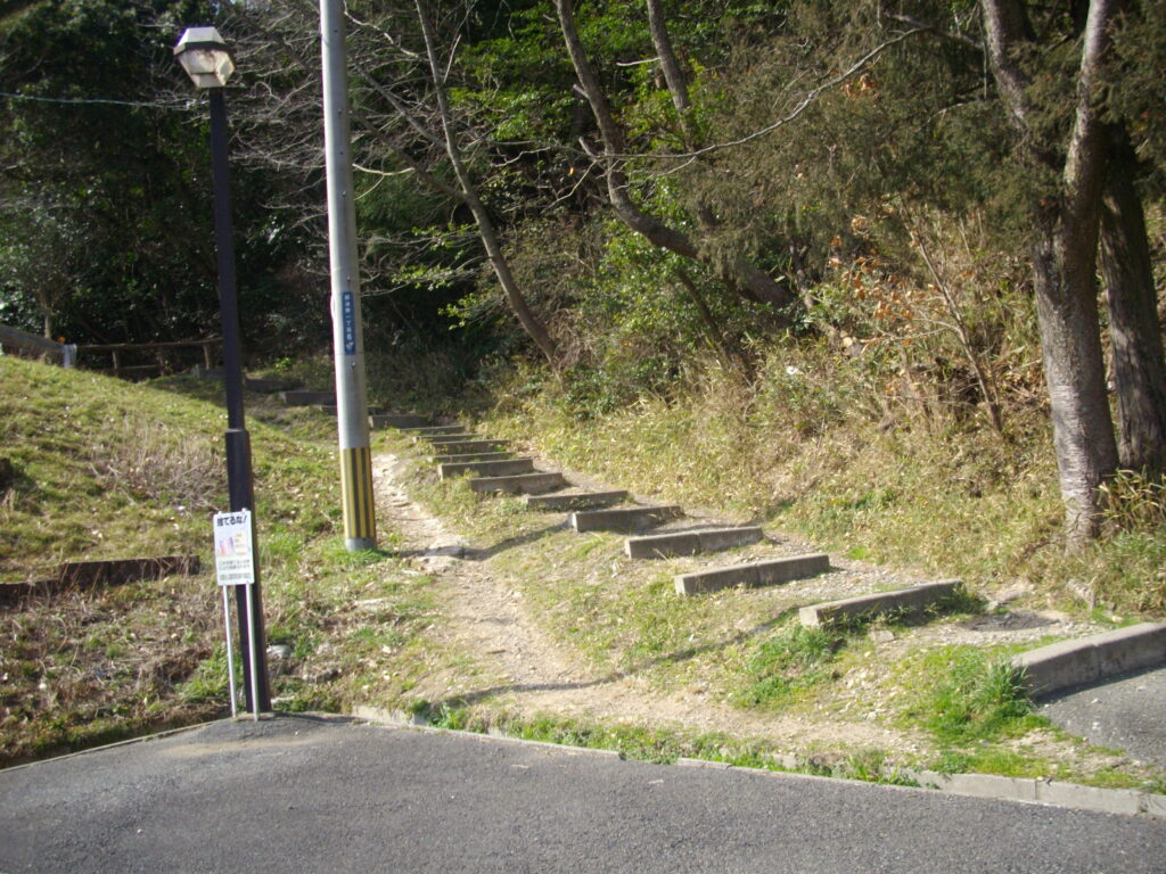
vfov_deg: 38.7
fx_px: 1246
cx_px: 583
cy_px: 437
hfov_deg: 50.1
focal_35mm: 37
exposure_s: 1/160
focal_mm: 6.2
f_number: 5.6
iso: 100
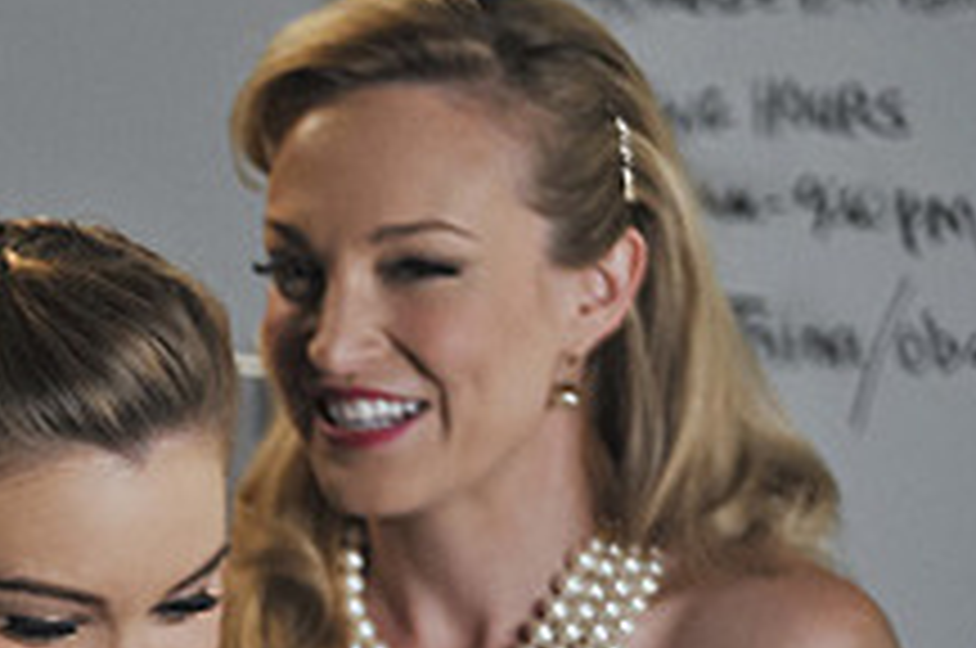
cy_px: 634
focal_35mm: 367
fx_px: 9935
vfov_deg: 3.7
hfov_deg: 5.6
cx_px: -598
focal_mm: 102
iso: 1600
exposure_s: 1/125
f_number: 2.8
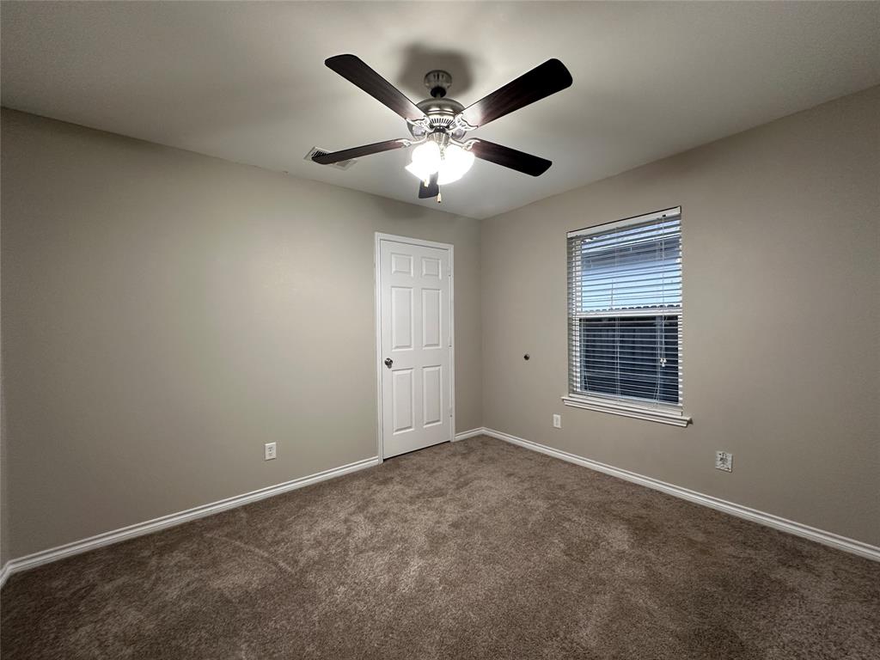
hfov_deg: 102.1
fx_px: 356
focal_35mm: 14
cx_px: 440
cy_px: 330
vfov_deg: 85.7
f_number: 2.2
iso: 160
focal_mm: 2.22
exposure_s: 1/60
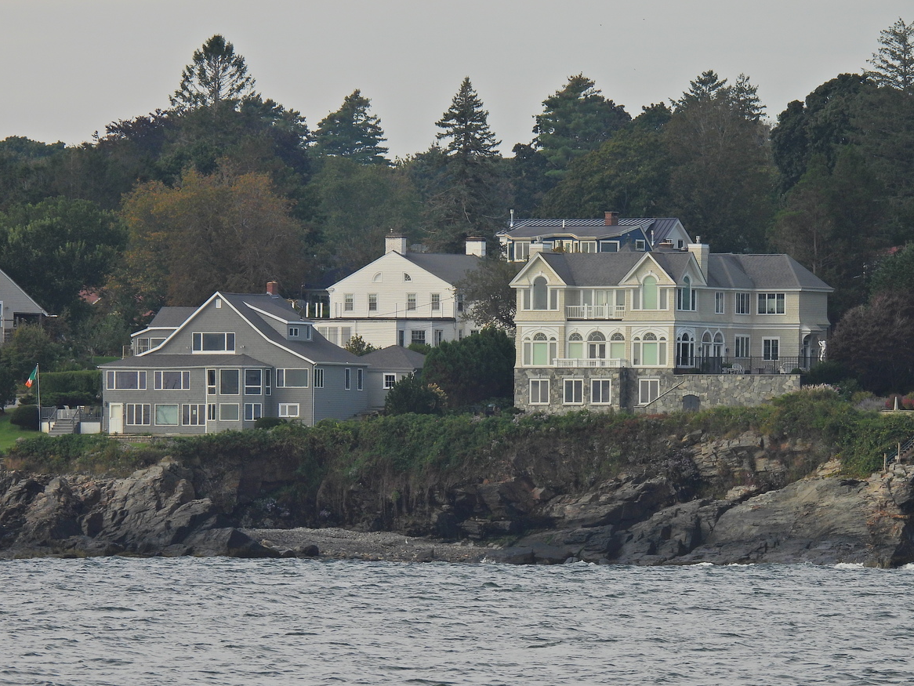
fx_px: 11594
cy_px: 372
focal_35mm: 439
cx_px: 430
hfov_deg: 4.5
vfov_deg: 3.4
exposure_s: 1/640
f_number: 5
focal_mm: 71.4
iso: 100
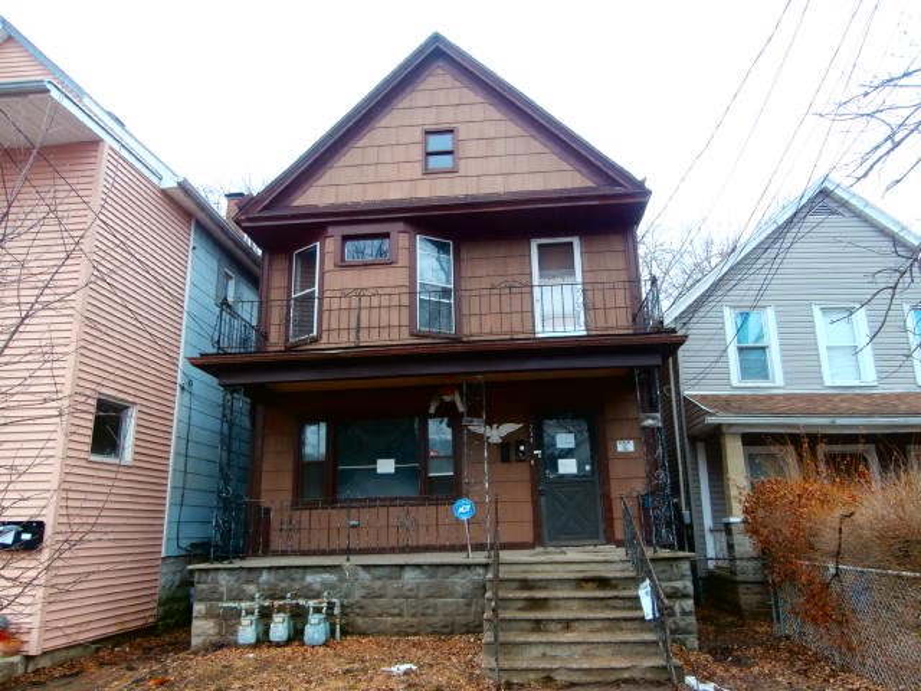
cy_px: 346
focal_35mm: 24
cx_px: 460
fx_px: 639
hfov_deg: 71.6
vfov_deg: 56.8
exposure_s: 1/125
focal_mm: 4.2
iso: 100
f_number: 3
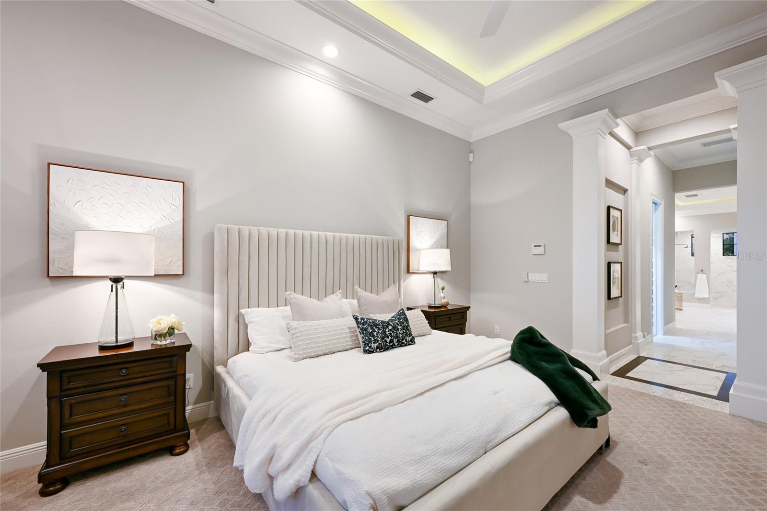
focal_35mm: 14
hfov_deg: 102.3
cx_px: 384
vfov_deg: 79.2
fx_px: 309
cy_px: 256
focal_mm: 14.5
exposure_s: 1/10
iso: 800
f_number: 8
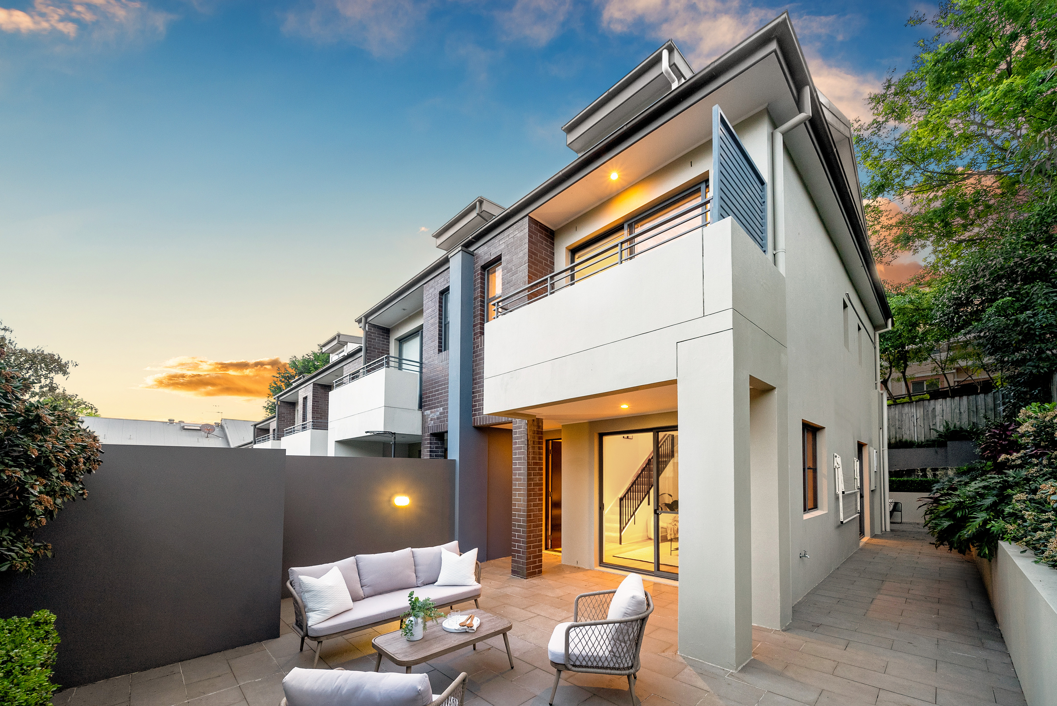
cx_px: 528
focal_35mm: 12
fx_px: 353
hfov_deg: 112.6
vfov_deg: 90.1
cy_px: 353
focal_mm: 12
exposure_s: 1/2.5
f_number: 9
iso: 640
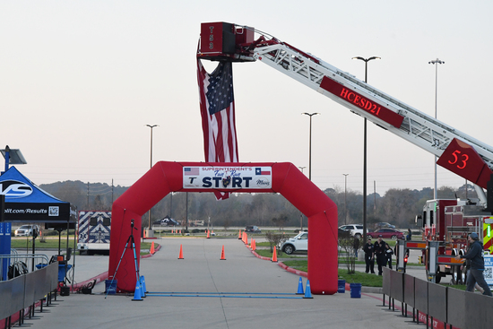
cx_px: 246
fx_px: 1541
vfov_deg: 12.2
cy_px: 164
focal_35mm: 112
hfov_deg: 18.2
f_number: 13
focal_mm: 75
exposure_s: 1/640
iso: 3200
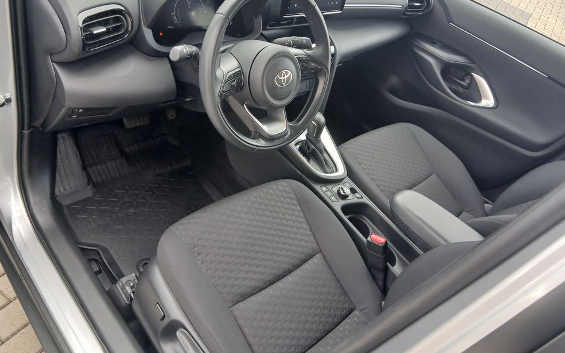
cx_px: 277
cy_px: 151
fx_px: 462
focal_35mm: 30
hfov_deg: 62.9
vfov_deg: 41.7
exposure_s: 1/50
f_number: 1.8
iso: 64
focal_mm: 3.98
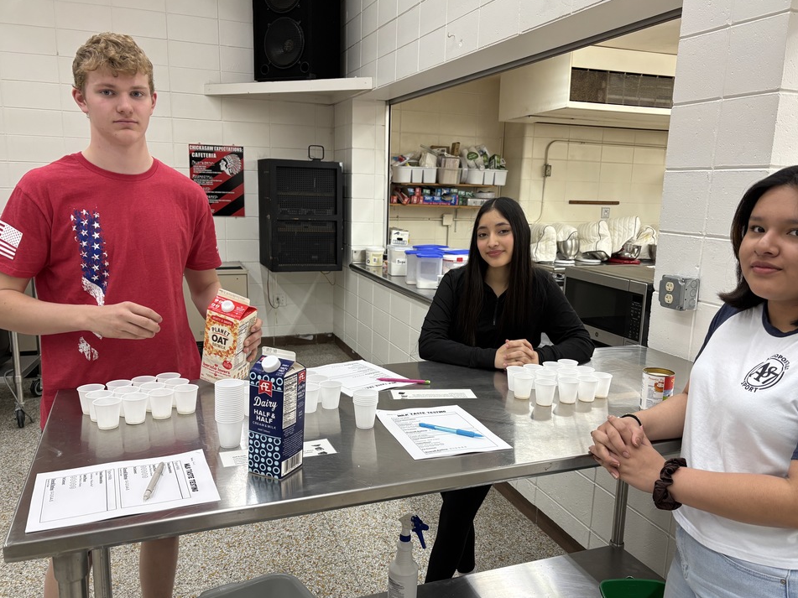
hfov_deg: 63.4
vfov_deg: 49.7
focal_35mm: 28
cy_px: 311
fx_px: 645
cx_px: 415
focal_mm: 5.96
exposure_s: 1/120
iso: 125
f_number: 1.6
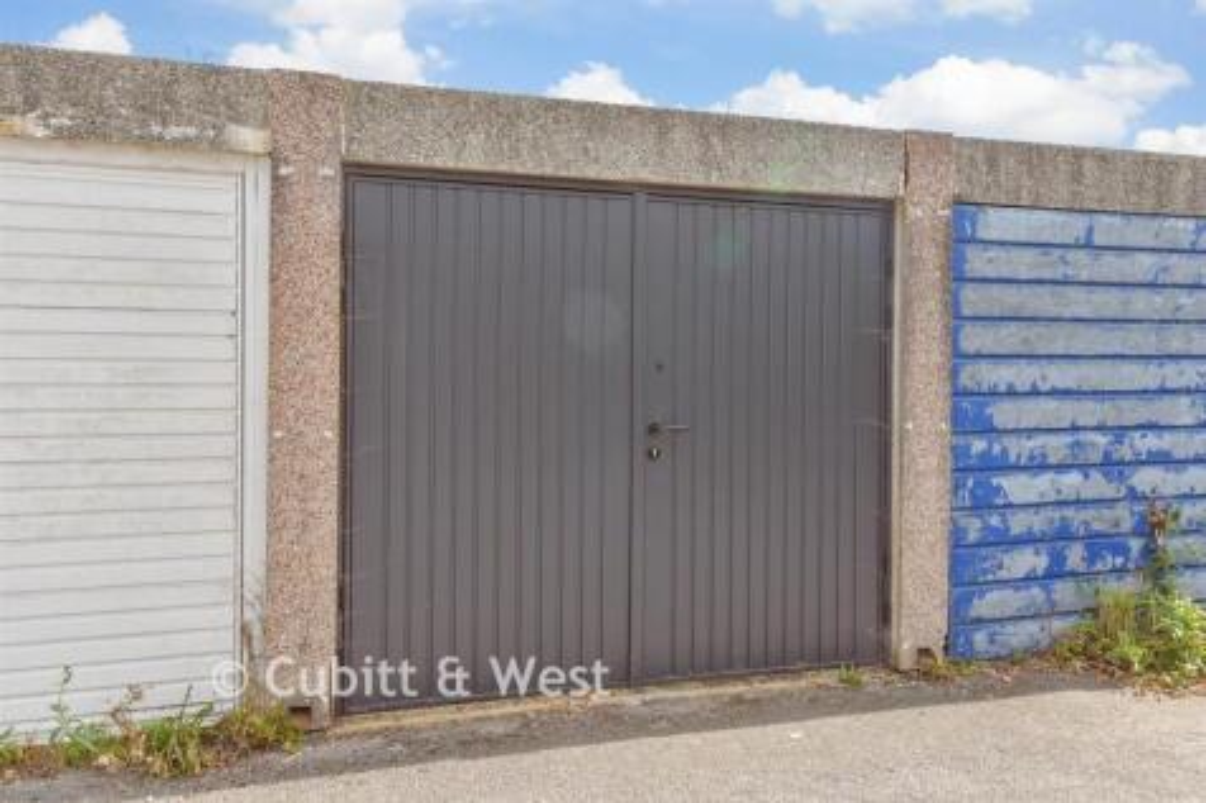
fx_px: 1005
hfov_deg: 61.9
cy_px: 402
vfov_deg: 43.6
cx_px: 603
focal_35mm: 30
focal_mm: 20
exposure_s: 1/160
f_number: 16
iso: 500
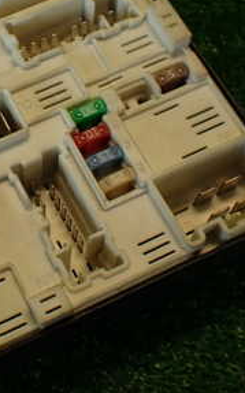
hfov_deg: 17.9
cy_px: 145
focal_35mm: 71
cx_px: 3
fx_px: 760
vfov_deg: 28.9
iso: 125
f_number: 2.4
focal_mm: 5.79
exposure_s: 1/60
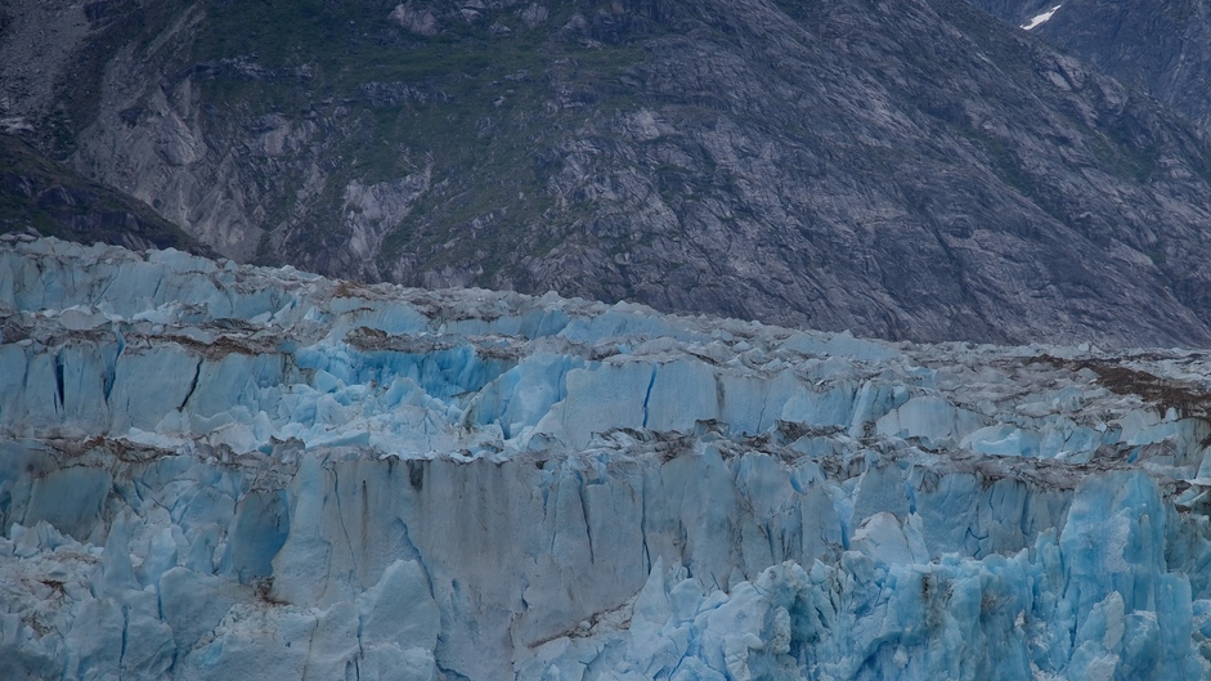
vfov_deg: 7.1
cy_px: 496
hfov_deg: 12.6
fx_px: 5490
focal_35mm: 171
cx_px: 800
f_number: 5.6
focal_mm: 120
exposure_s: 1/250
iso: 100
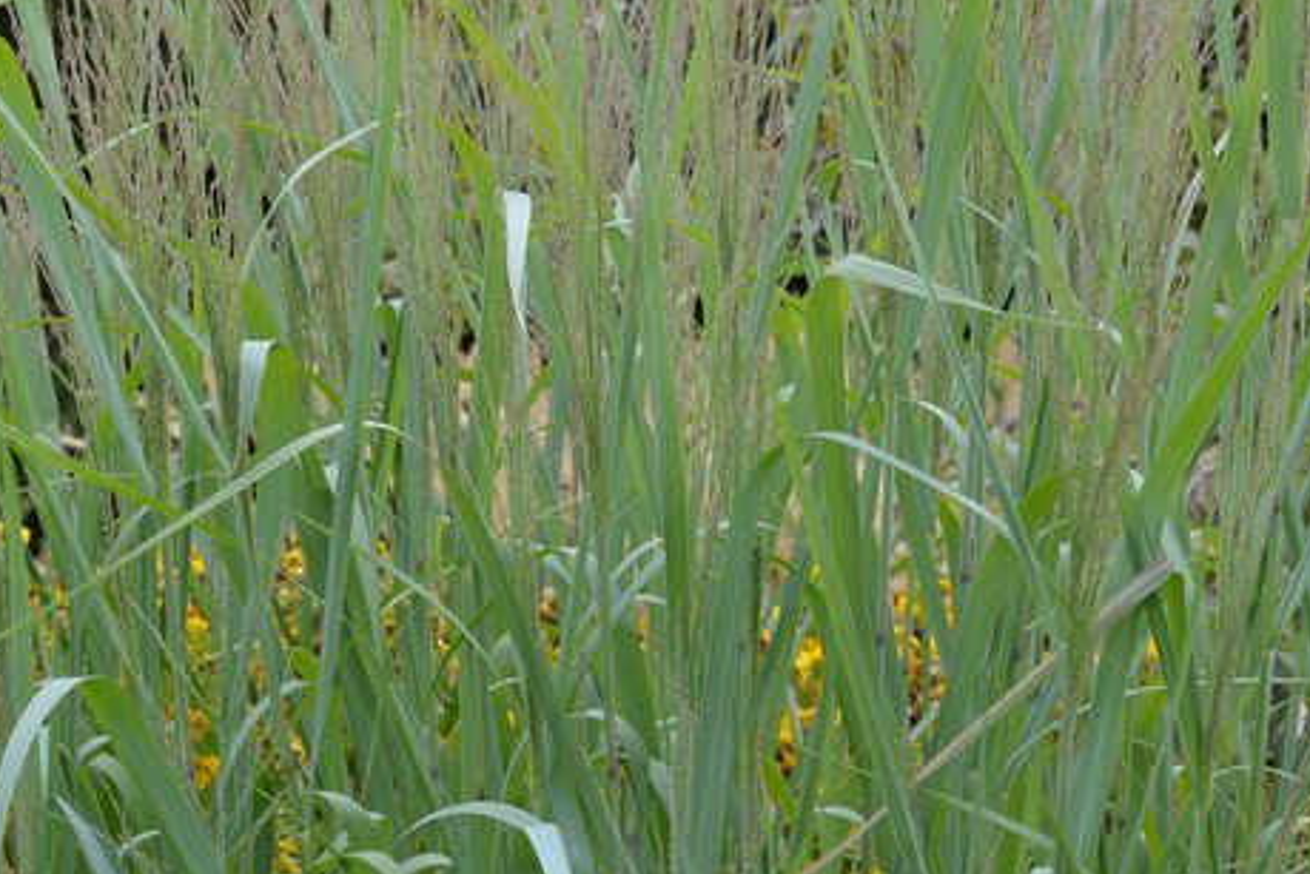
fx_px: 5464
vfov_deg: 9.1
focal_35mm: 150
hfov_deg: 13.7
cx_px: 666
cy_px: 349
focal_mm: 45
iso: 200
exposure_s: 1/200
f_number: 7.1
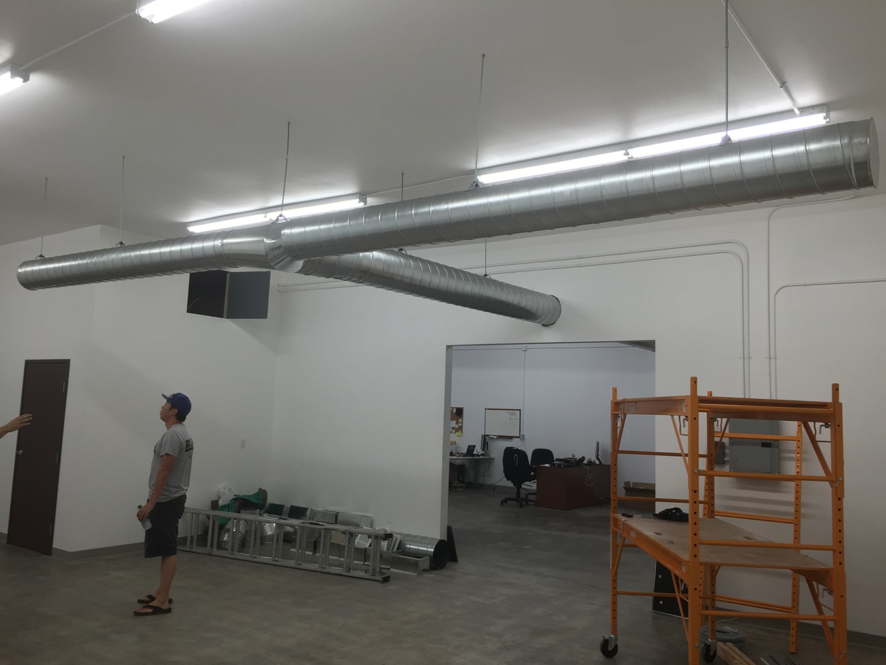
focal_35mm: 29
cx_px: 443
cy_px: 332
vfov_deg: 48.2
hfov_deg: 61.7
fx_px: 742
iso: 32
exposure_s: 1/40
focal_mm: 4.15
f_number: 2.2
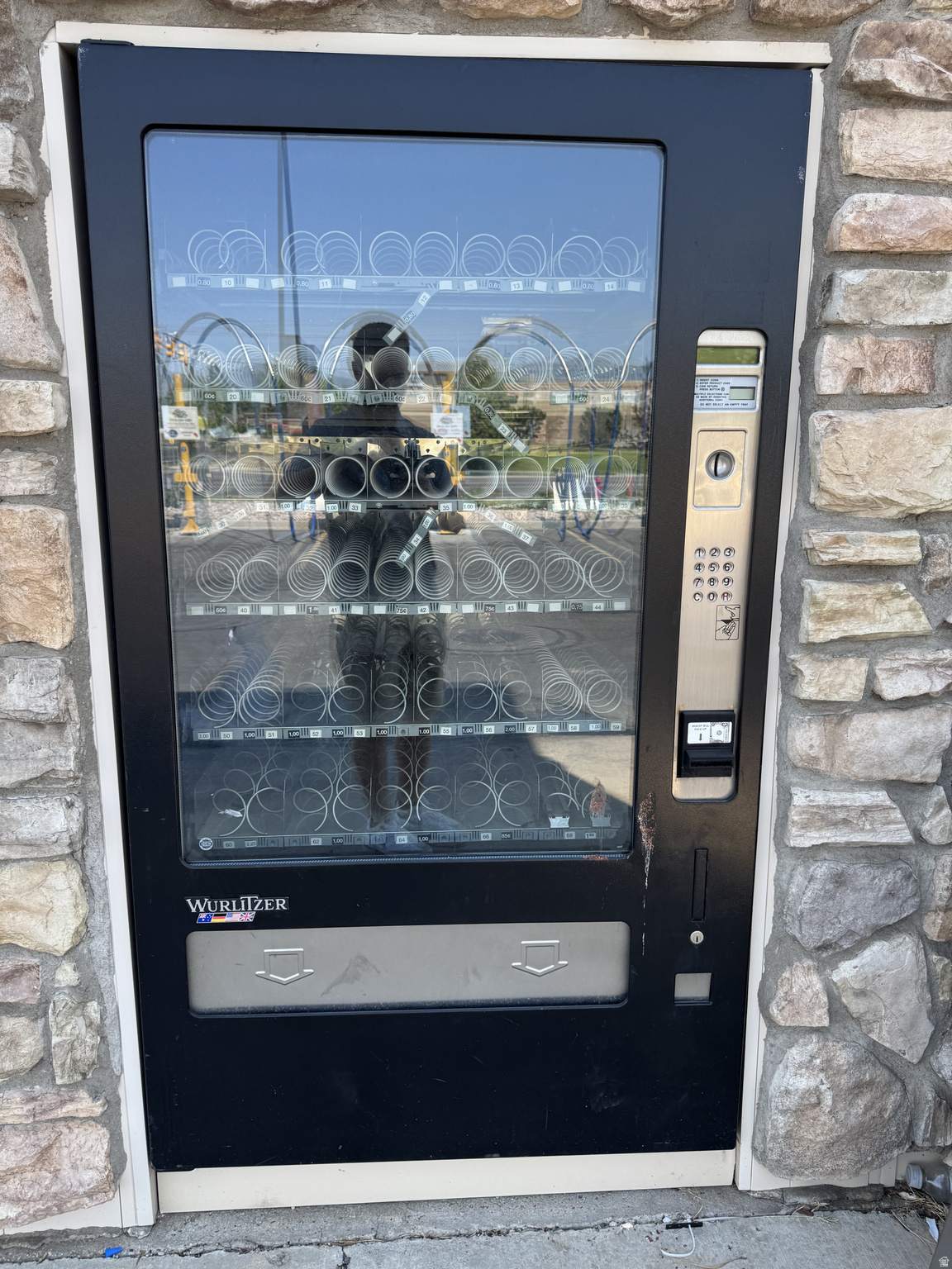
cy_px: 634
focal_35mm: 24
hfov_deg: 56.8
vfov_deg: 71.6
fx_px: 880
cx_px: 476
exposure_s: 1/747
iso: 80
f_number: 1.78
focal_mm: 6.76
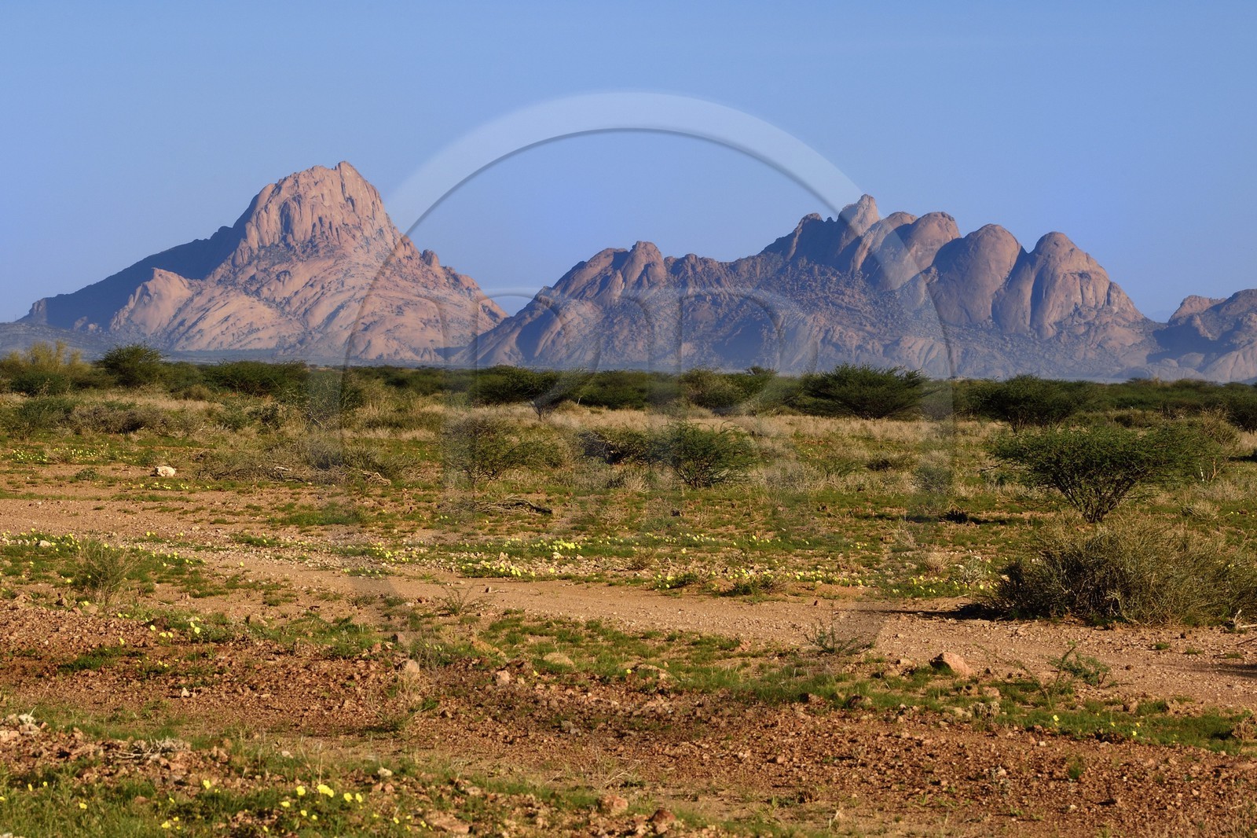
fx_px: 5236
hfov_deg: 13.7
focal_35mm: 150
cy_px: 419
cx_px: 628
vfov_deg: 9.1
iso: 200
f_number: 16
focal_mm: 150
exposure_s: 1/320
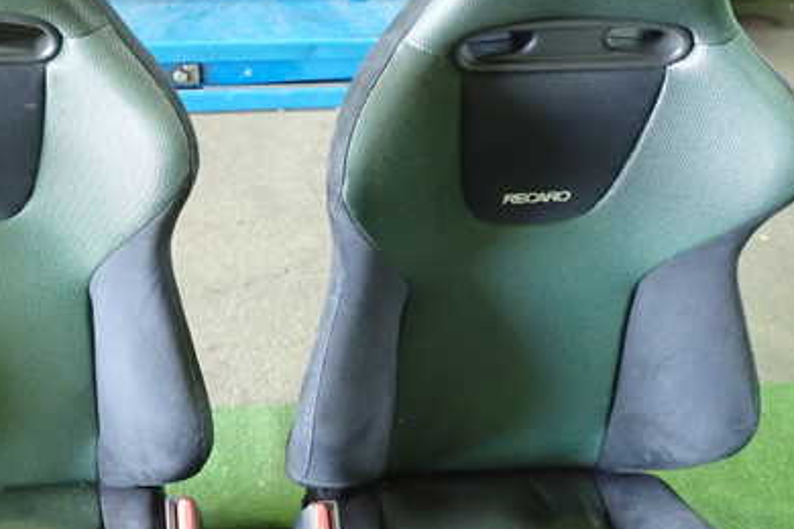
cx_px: 244
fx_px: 1059
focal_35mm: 48
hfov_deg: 40.4
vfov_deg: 27.8
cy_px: 155
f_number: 2.3
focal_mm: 5.4
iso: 800
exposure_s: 1/25
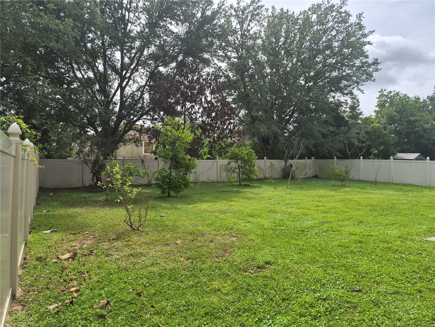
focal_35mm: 23
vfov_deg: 58.9
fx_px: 289
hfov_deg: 73.9
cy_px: 164
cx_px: 218
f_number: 1.8
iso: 80
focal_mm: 5.4
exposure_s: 1/4976
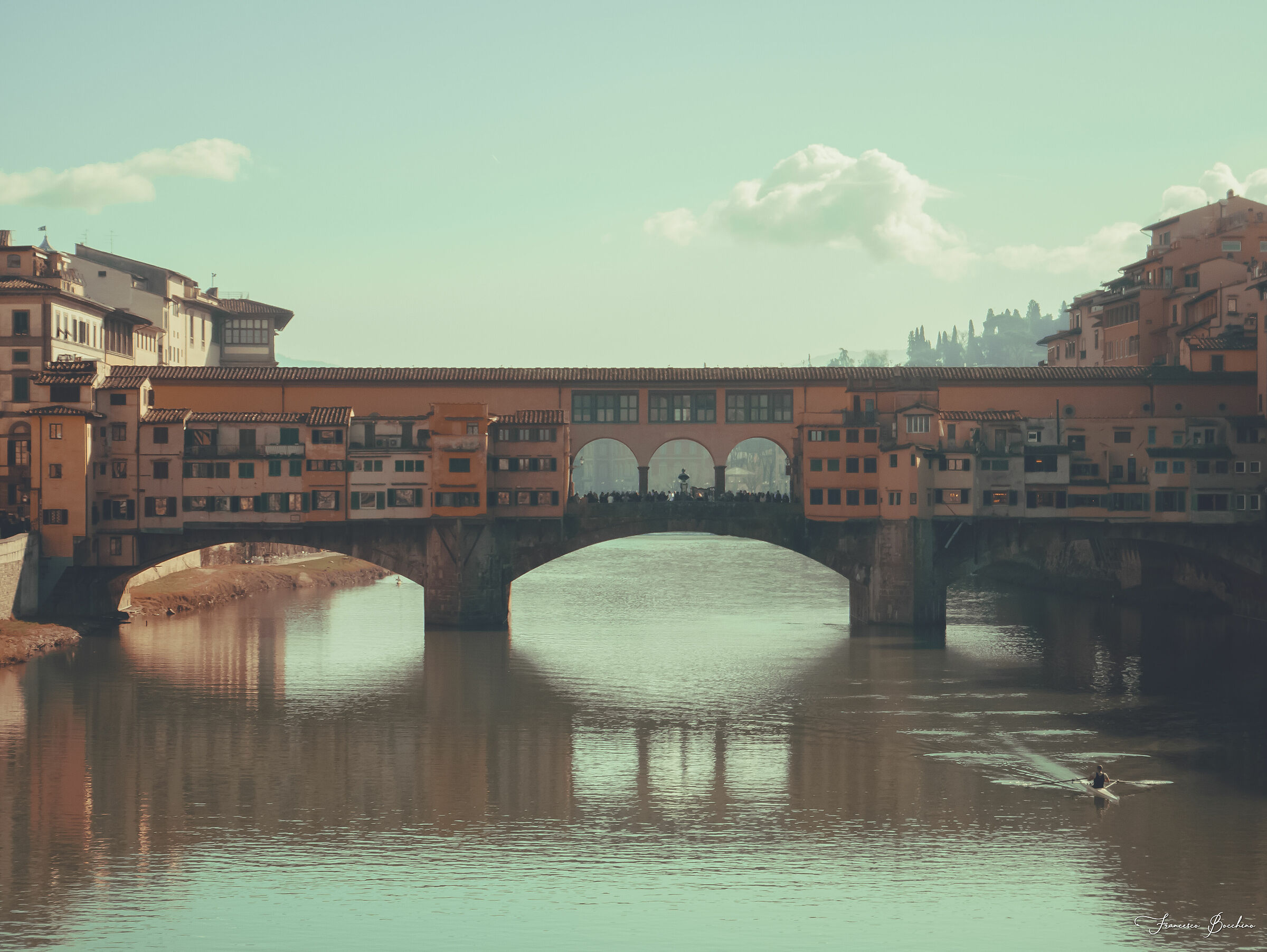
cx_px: 634
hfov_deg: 22.5
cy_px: 476
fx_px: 3187
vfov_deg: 17.0
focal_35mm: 87
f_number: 5.5
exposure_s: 1/1250
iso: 200
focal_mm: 42
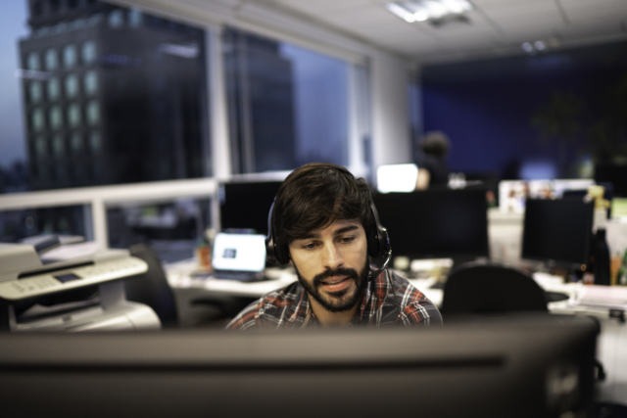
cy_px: 209
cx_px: 314
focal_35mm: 35
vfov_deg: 37.9
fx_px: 610
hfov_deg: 54.4
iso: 800
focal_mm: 35
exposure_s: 1/200
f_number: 1.4
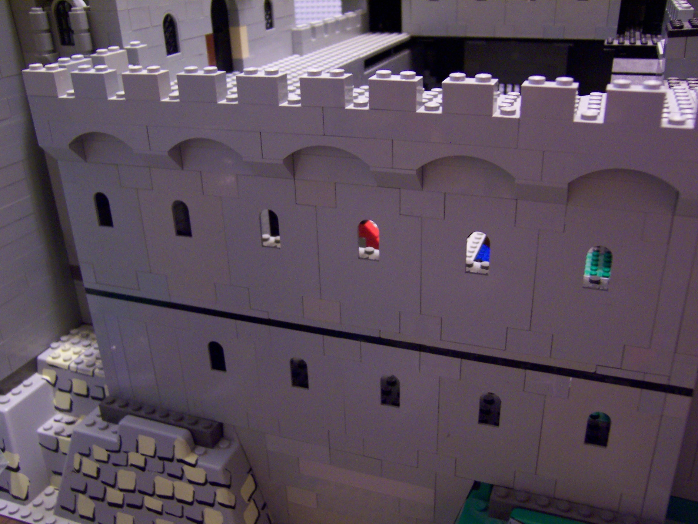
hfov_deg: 55.4
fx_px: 665
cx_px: 349
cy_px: 262
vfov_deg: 42.9
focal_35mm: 33
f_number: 2.8
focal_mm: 5.5
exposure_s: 1/8
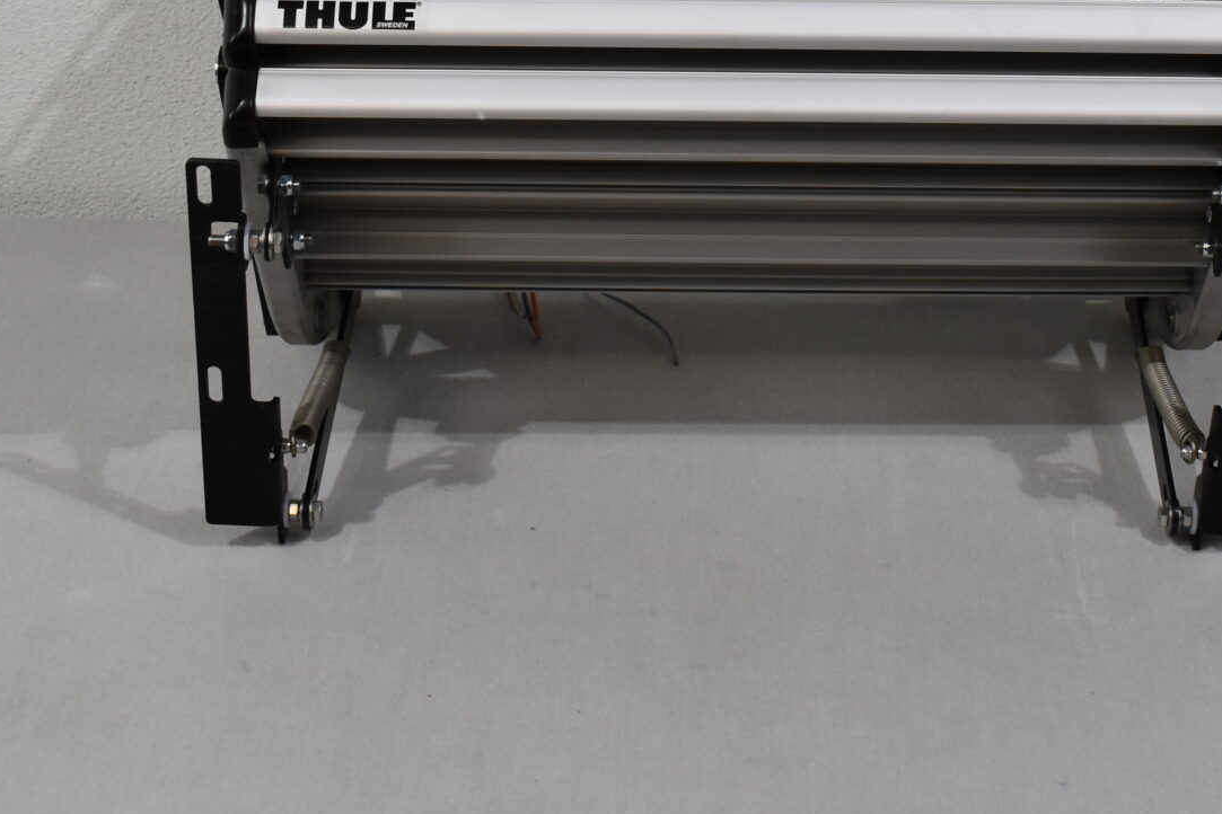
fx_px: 2647
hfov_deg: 25.9
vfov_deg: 17.2
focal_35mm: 78
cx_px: 761
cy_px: 50
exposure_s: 1/125
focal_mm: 22
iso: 360
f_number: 5.6
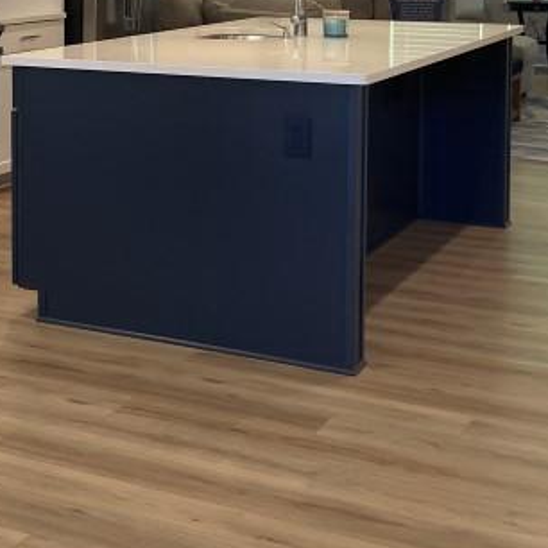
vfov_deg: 22.5
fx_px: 1325
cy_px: 4
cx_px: -213
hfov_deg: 20.7
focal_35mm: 74
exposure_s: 1/120
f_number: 1.6
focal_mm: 5.1
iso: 125
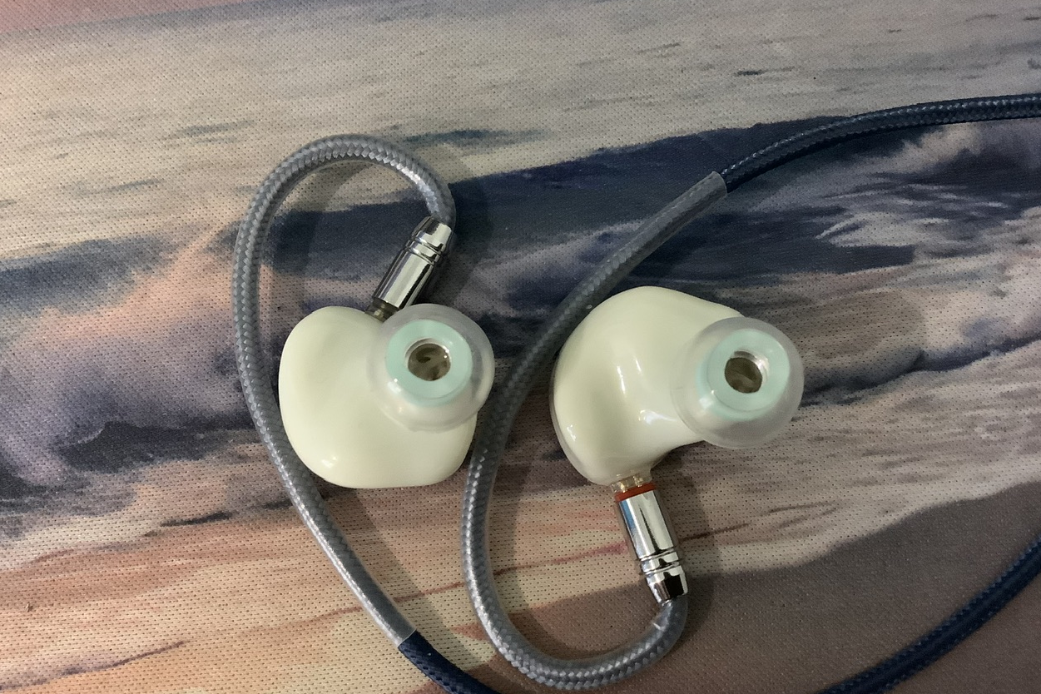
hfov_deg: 57.2
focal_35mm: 33
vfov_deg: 39.9
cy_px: 381
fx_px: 954
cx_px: 517
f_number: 2.4
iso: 500
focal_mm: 3.3
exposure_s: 1/25
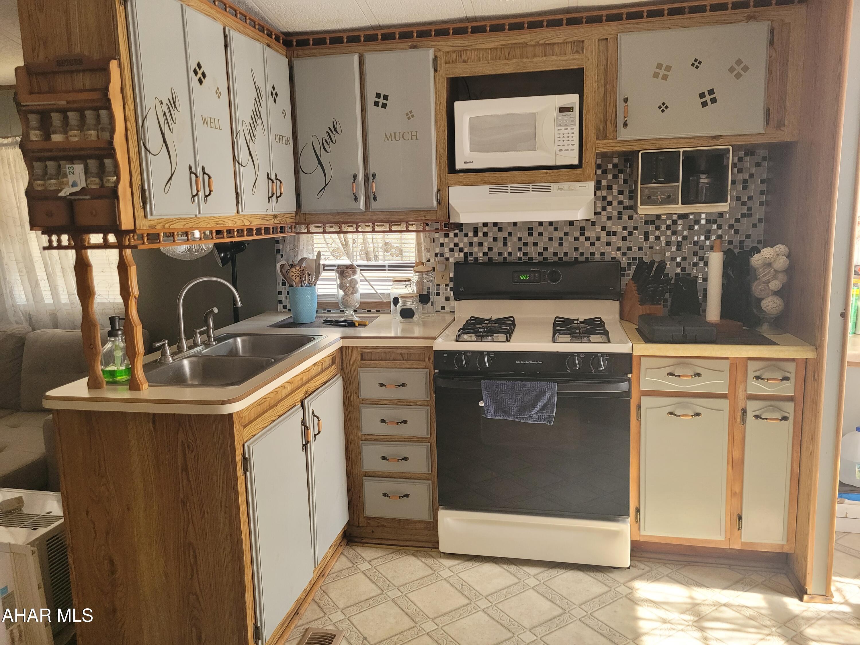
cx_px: 430
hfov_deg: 67.3
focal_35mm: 26
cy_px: 322
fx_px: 646
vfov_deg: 53.1
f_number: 1.8
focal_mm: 5.4
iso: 250
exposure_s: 1/120
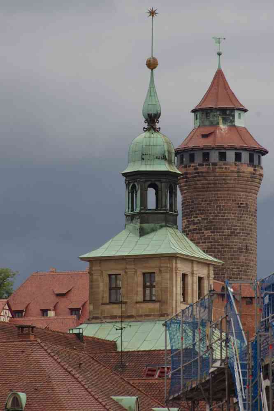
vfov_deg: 4.6
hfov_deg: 3.1
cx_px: 137
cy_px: 206
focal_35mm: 450
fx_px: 5137
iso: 800
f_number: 9
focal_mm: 300
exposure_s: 1/320
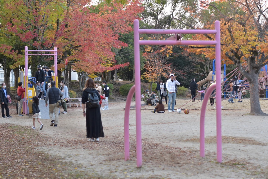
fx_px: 558
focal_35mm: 75
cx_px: 134
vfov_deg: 18.2
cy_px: 90
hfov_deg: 27.0
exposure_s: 1/640
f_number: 2.8
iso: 900
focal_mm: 50
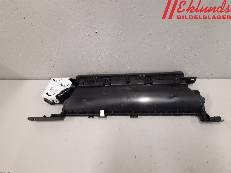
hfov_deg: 67.3
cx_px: 116
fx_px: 174
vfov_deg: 53.1
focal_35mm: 26
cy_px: 86
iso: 200
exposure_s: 1/50
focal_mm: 3.93
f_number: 1.7
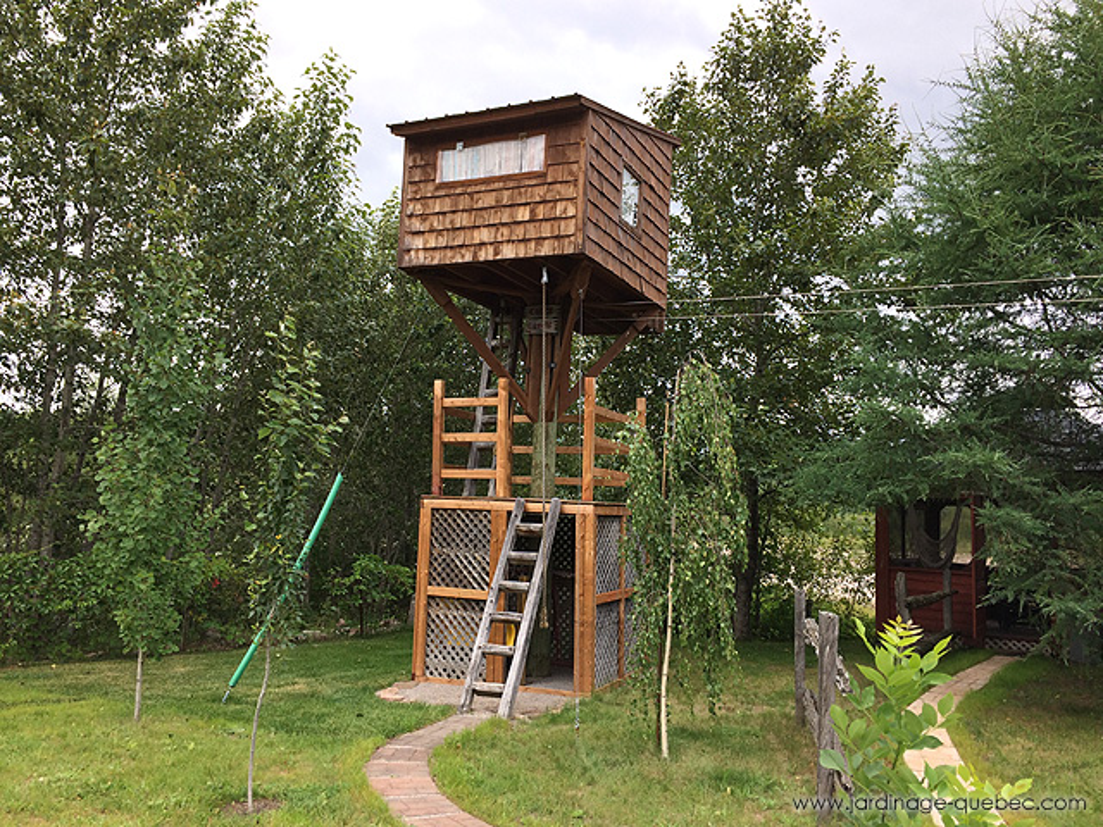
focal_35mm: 29
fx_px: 924
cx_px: 552
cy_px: 414
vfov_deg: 48.2
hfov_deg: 61.7
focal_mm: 4.15
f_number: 2.2
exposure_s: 1/586
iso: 32
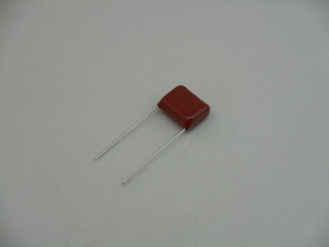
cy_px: 124
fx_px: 969
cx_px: 164
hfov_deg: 19.3
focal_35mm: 102
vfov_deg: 14.5
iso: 110
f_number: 5.8
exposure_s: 1/60
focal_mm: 18.2
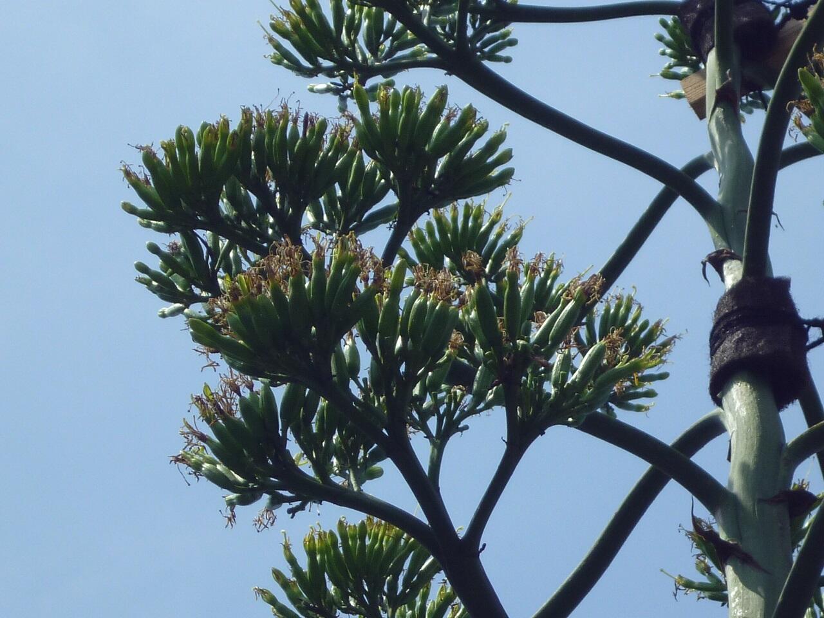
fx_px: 5213
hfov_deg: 9.0
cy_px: 309
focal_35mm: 219
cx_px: 412
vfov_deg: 6.8
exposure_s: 1/400
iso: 100
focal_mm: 20
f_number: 6.5
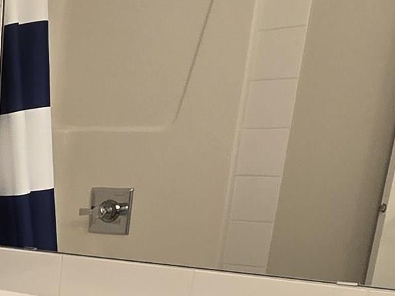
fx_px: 765
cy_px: 437
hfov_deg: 22.7
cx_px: -223
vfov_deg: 19.3
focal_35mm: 67
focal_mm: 2.2
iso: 125
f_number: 2.2
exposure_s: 1/60
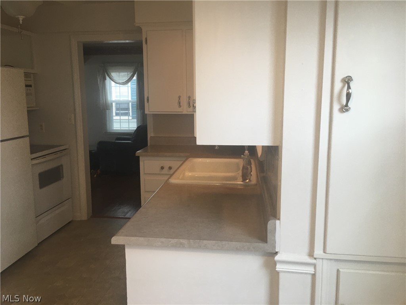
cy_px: 152
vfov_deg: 48.2
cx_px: 203
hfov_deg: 61.7
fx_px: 340
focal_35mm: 29
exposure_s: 1/30
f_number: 2.2
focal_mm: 4.15
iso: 32
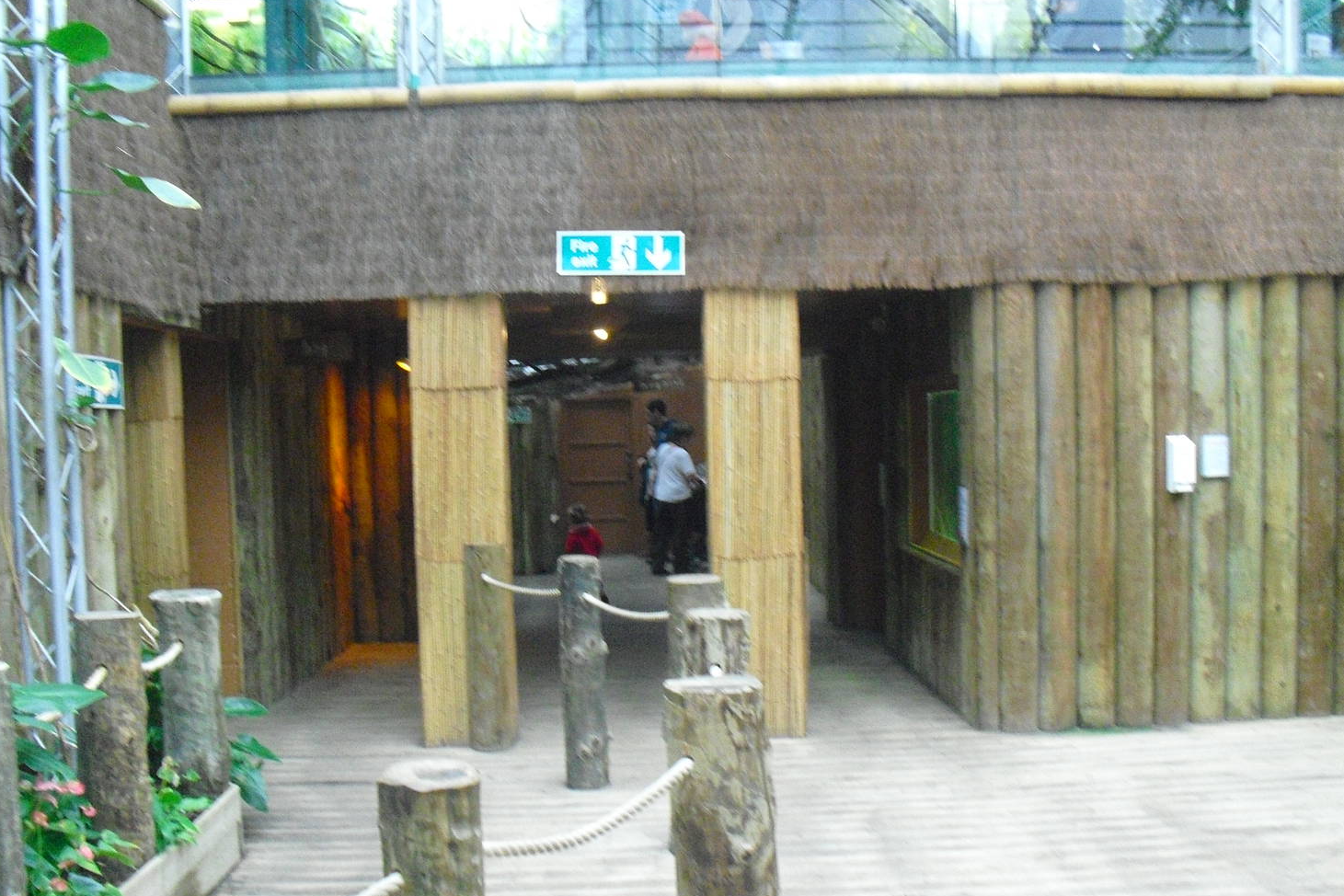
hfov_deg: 47.4
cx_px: 659
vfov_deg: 32.5
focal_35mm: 41
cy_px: 534
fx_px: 1531
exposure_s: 1/60
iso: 800
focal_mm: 6.3
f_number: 3.1
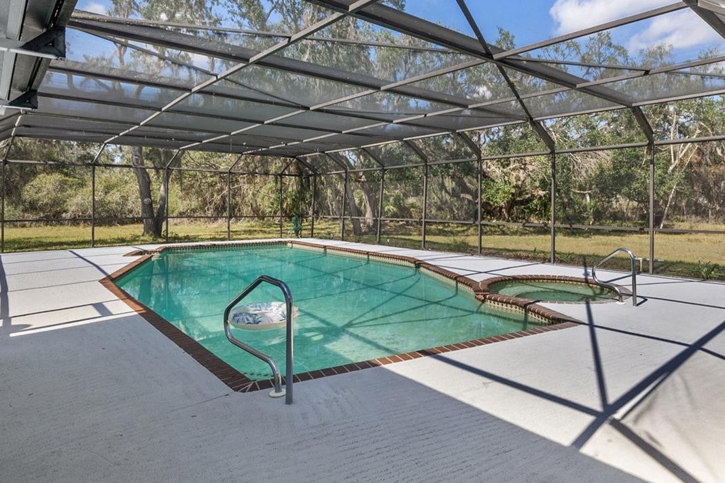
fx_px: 423
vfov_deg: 59.1
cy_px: 200
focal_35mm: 21
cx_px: 429
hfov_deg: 80.4
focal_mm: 14
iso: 320
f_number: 9
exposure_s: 1/400
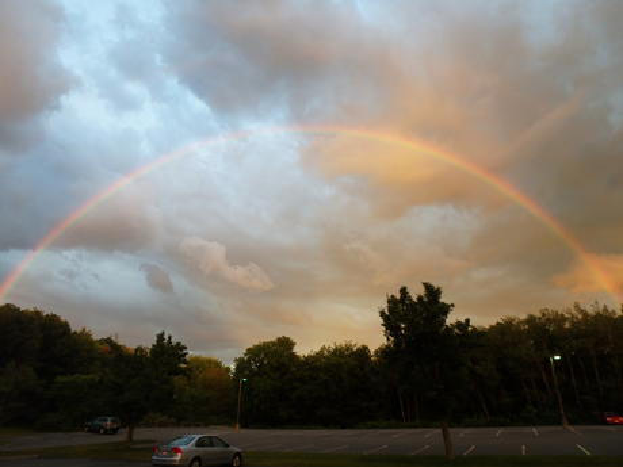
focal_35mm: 21
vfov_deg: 63.4
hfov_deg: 79.0
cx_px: 312
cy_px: 234
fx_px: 378
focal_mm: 3.7
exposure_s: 1/40
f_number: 3.5
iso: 200
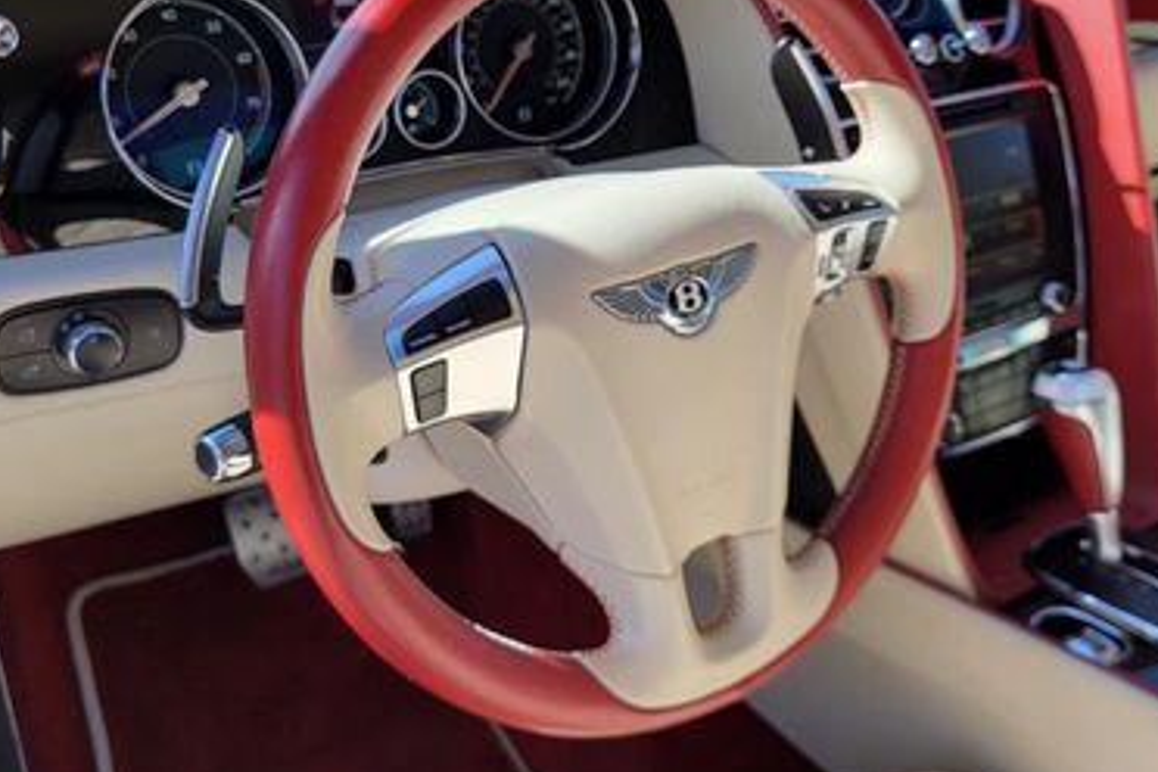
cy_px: 318
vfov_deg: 31.1
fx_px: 1383
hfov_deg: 45.4
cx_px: 632
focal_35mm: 43
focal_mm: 6.7
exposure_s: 1/281
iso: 16
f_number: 1.8
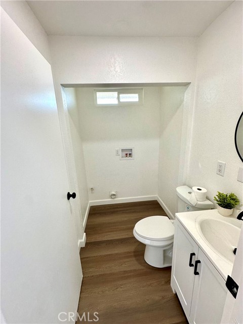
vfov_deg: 102.1
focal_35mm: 14
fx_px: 131
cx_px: 122
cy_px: 162
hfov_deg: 85.7
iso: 125
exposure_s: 1/120
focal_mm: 2.22
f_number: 2.2
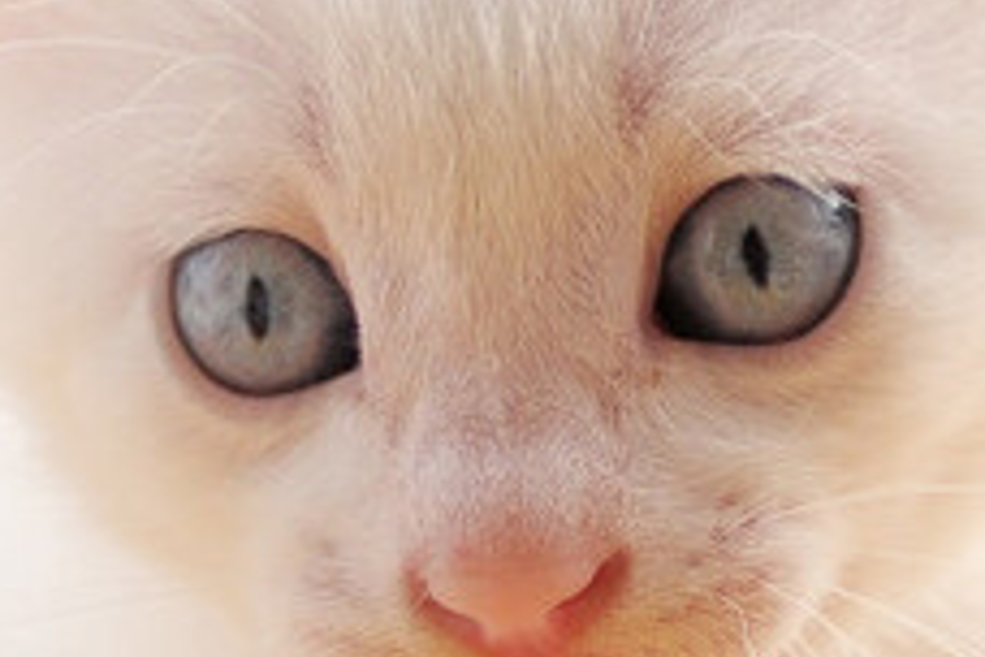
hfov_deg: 2.9
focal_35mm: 709
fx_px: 19398
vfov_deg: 1.9
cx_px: 1123
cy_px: 238
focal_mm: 90
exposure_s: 1/1000
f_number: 3
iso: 200
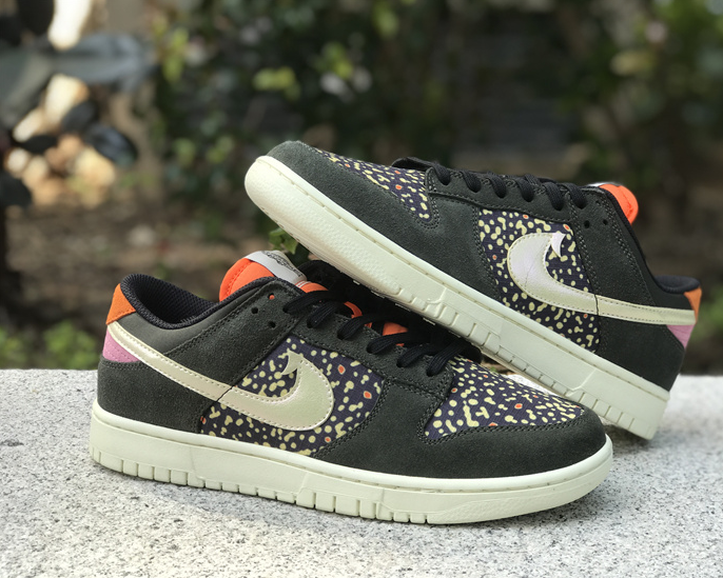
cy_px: 288
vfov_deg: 25.4
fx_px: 1284
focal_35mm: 60
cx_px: 387
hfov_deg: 31.4
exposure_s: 1/146
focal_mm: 6.6
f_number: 2.8
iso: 20
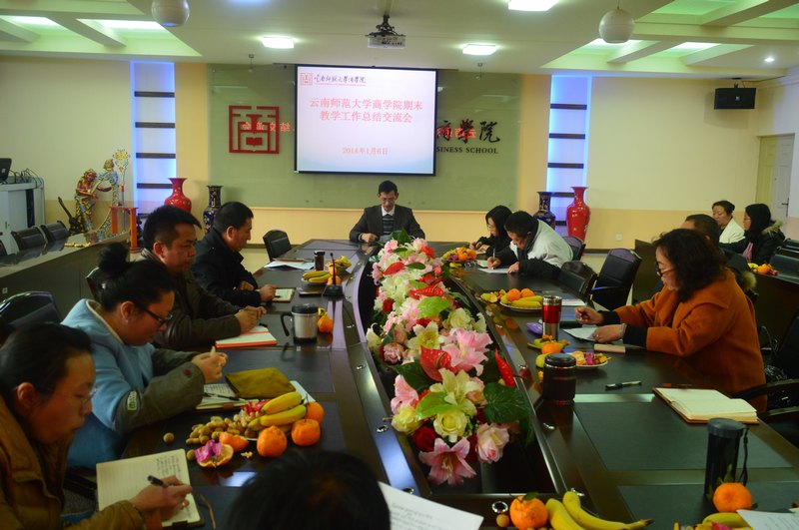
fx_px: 665
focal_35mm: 30
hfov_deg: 62.0
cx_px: 400
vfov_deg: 43.5
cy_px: 265
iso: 800
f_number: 3.5
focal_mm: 20
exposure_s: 1/50
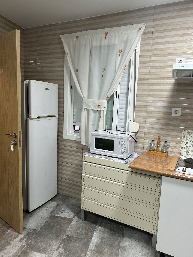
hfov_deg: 53.1
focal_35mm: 26
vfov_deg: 67.3
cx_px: 96
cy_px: 128
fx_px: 193
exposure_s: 1/50
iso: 80
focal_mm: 5.7
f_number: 1.5
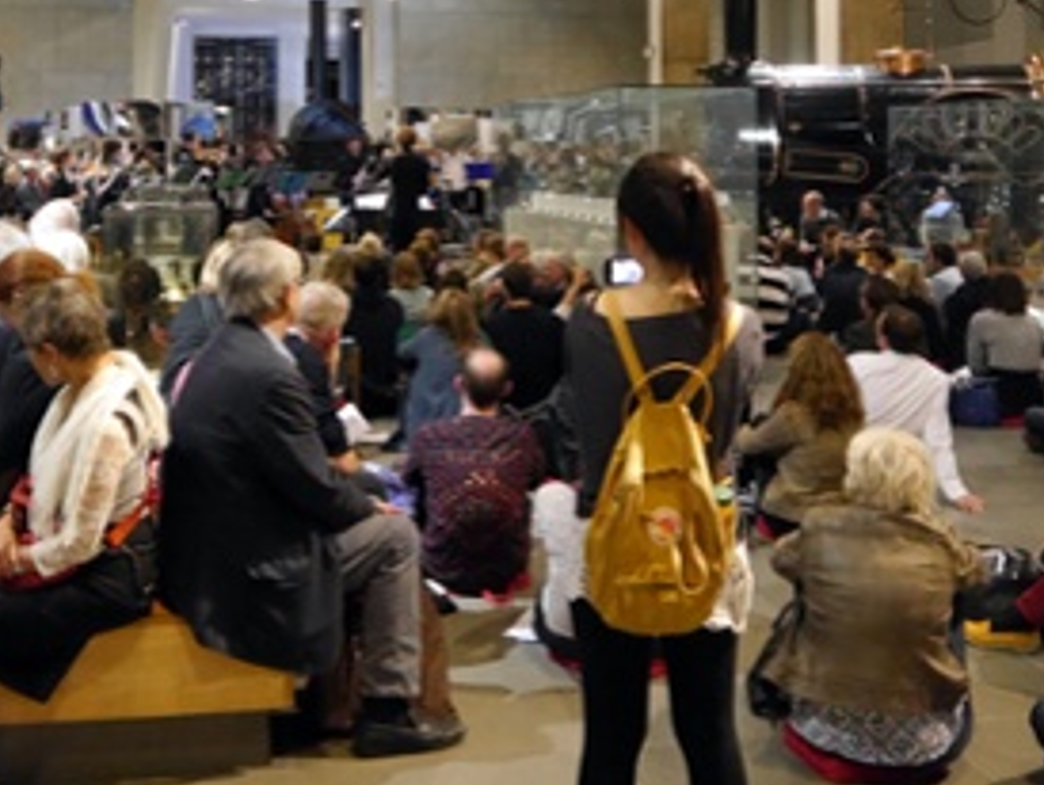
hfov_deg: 40.3
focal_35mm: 47
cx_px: 431
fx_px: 1419
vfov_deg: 30.1
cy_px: 143
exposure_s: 1/20
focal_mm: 14
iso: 3200
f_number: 3.5
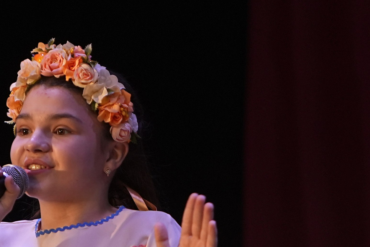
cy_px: 291
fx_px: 8161
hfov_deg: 2.6
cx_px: 69
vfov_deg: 1.7
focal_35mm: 794
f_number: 2.8
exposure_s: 1/400
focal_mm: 200
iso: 1000
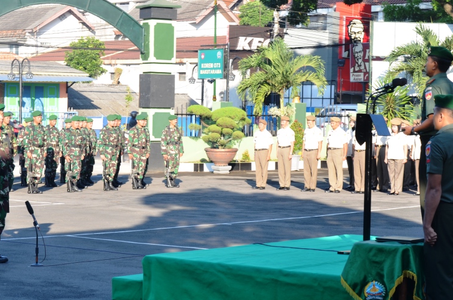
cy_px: 148
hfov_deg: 20.0
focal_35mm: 102
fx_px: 1281
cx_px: 205
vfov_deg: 13.4
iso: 100
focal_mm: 50
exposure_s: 1/60
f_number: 7.1
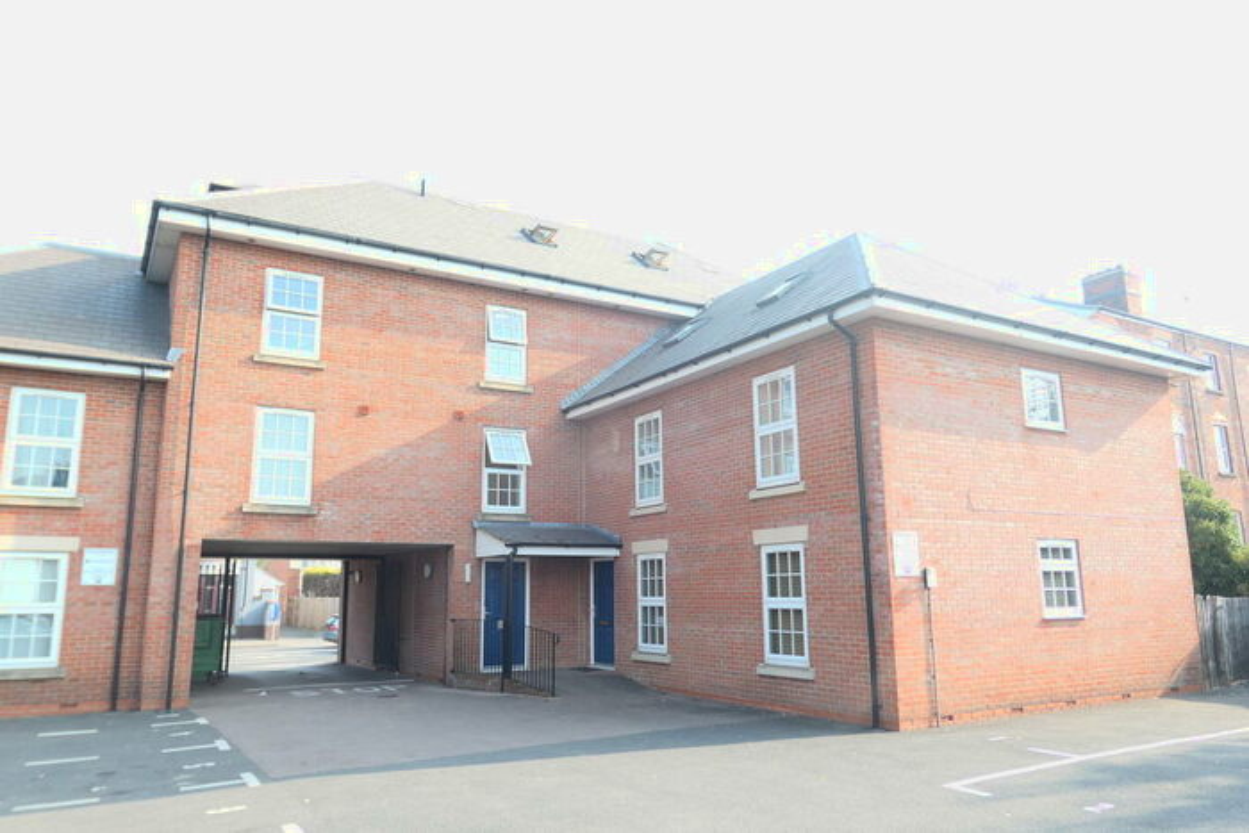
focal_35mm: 24
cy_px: 416
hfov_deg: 73.7
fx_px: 833
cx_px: 624
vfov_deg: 53.2
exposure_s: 1/250
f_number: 2.8
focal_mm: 8.8
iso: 125
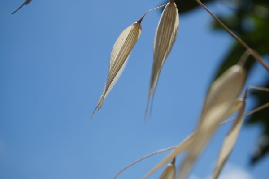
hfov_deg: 32.6
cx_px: 134
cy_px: 90
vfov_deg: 22.1
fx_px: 460
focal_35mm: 62
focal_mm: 41
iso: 100
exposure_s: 1/500
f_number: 8
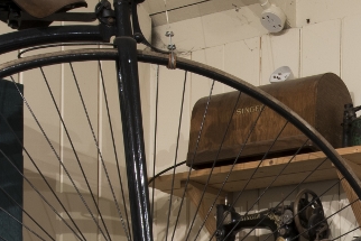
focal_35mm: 87
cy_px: 407
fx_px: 873
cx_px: 441
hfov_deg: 21.6
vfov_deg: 14.2
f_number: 11
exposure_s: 3
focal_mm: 14
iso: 100
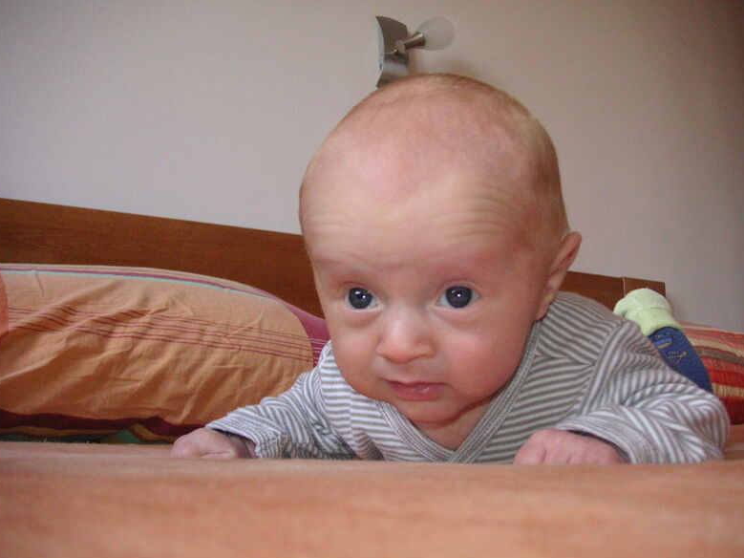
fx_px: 817
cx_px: 368
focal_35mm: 38
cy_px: 286
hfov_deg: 49.0
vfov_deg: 37.7
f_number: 2.8
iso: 160
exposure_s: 1/45
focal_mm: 6.1
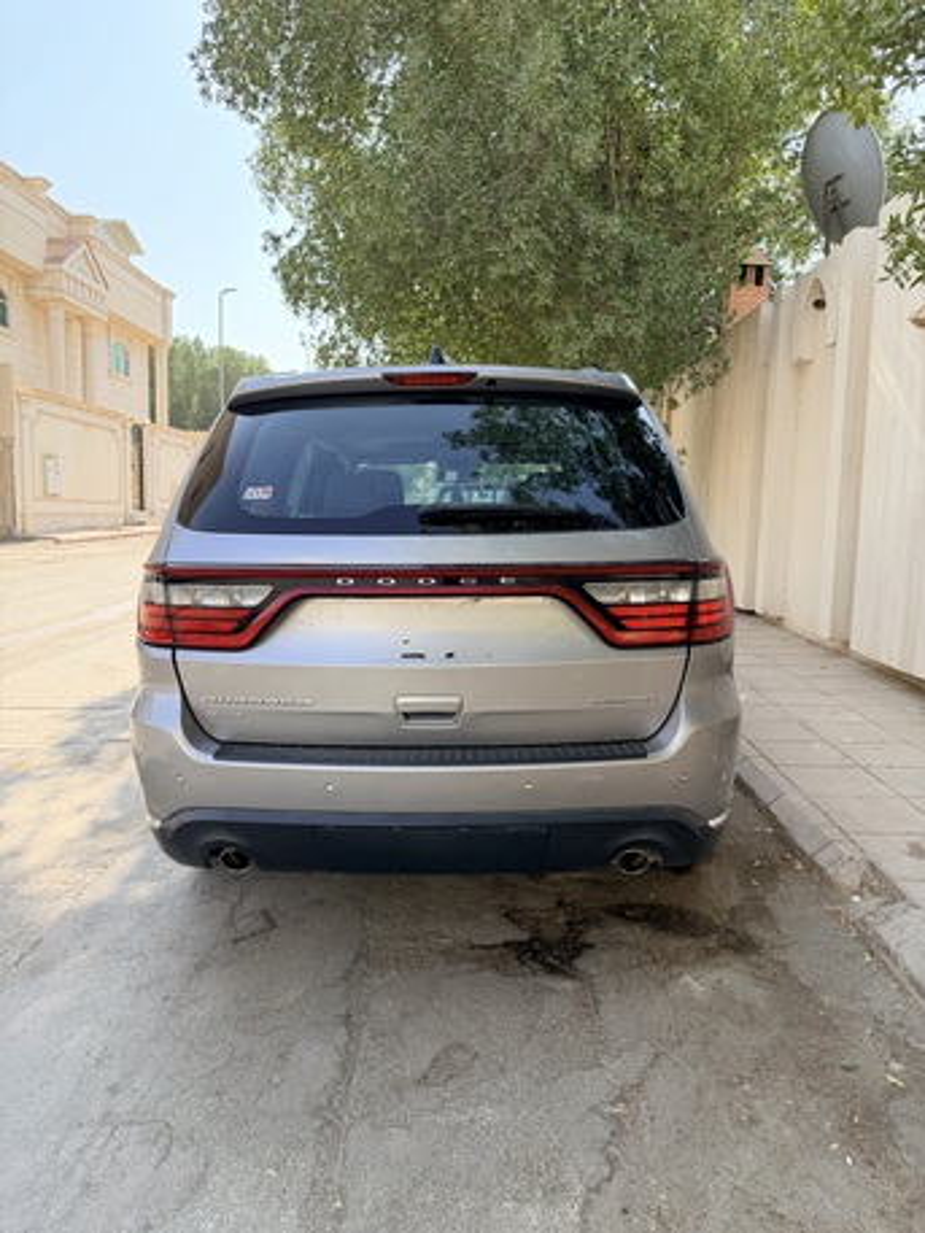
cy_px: 616
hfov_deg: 56.8
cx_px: 462
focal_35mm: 24
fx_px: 855
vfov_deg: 71.6
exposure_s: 1/1292
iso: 100
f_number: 1.78
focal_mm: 6.76
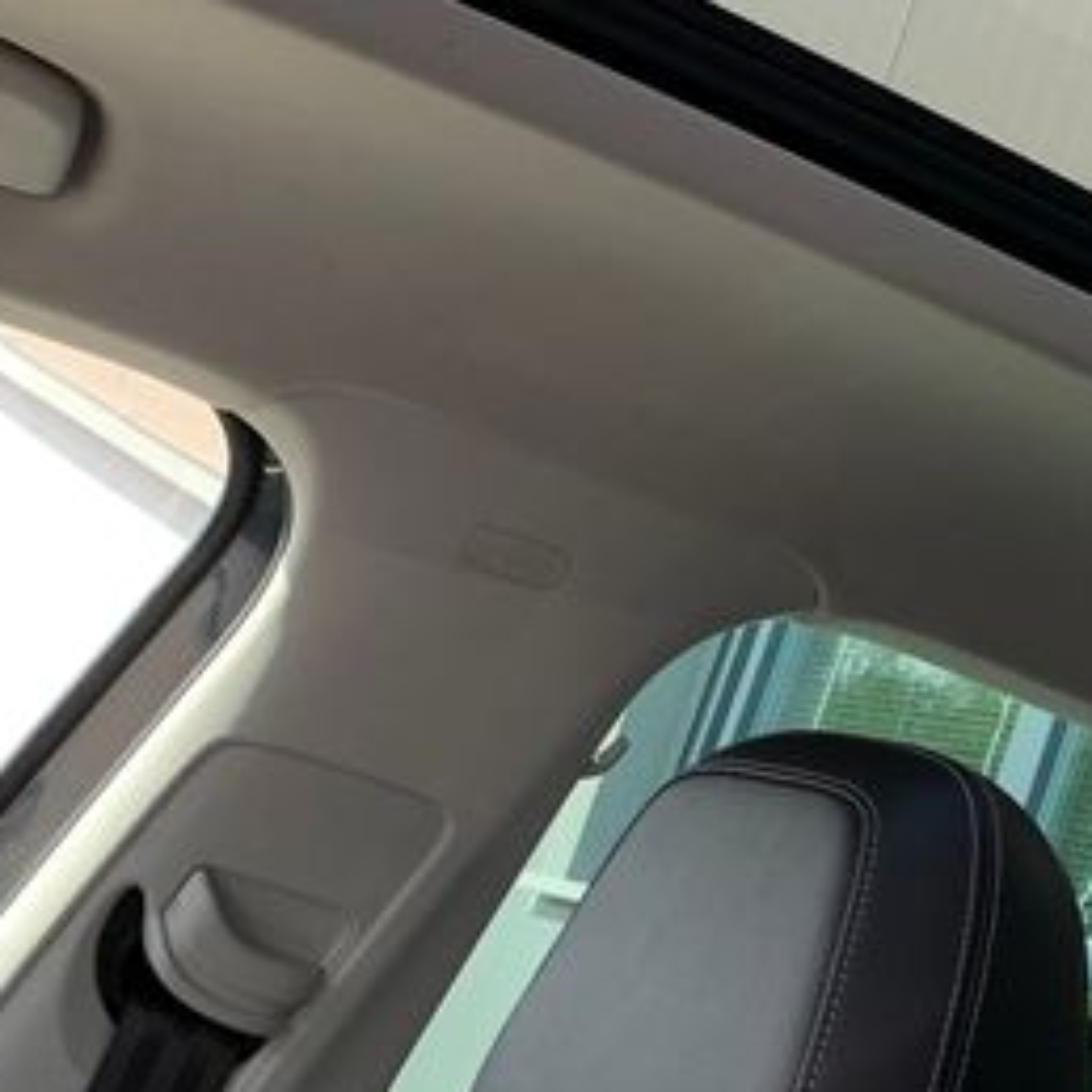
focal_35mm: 91
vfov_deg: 19.1
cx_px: 1590
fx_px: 3248
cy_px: 540
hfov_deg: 17.4
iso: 25
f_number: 1.8
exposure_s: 1/176
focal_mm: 4.25
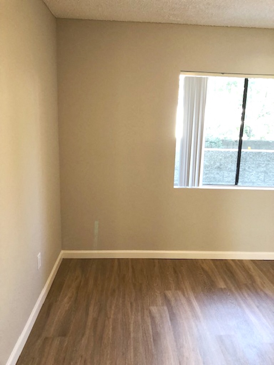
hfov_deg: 49.7
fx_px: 296
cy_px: 182
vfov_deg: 63.4
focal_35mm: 28
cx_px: 137
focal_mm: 3.99
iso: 40
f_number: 1.8
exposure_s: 1/17
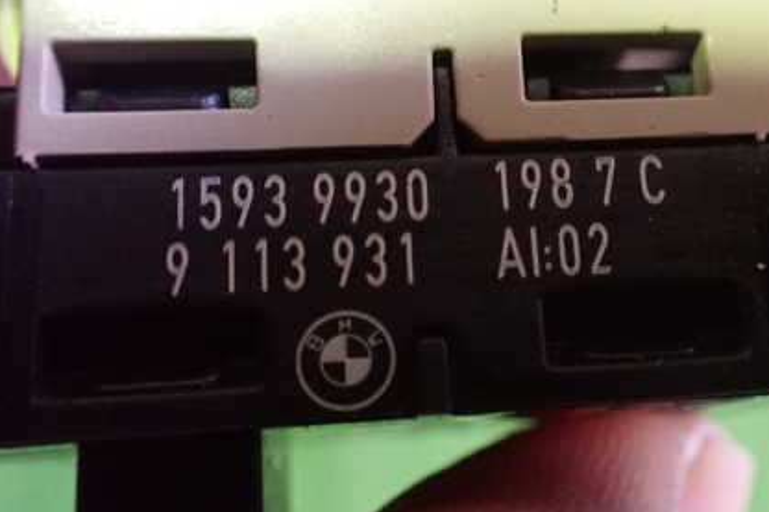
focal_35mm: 45
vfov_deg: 29.8
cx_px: 494
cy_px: 205
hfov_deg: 43.2
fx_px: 961
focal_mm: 5.4
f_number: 2.3
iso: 1250
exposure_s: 1/30
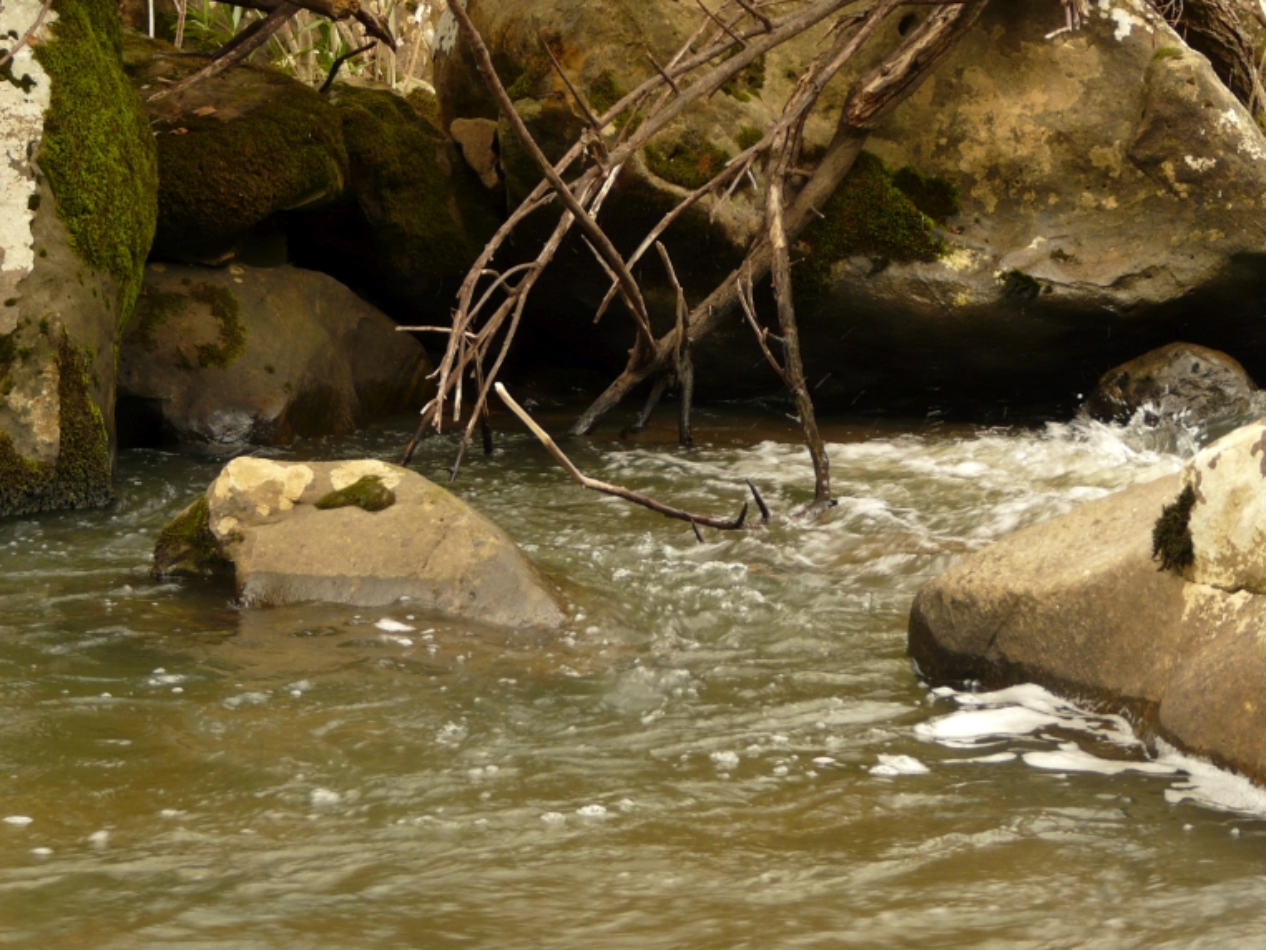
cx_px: 779
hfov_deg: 22.7
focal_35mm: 86
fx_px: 3146
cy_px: 340
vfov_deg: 17.1
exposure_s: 1/50
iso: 100
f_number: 3.2
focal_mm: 10.5
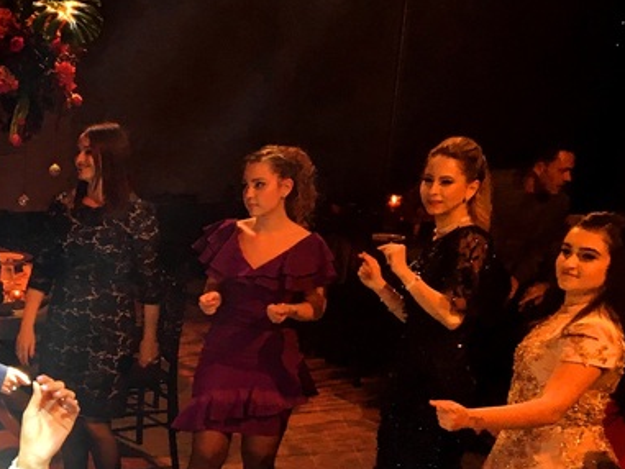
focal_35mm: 78
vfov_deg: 18.5
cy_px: 456
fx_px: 1409
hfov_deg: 22.5
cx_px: -174
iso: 32
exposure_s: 1/33
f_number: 2.2
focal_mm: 4.15
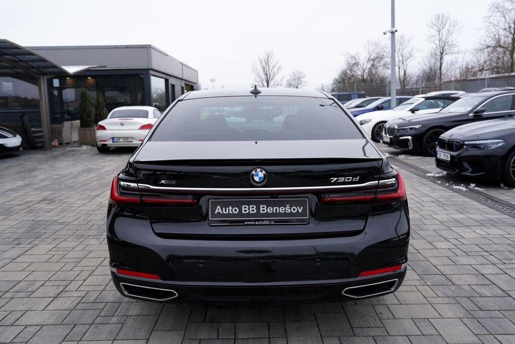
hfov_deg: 60.3
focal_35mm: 31
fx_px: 444
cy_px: 172
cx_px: 258
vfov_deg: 42.3
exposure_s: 1/125
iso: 100
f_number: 5
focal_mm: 31
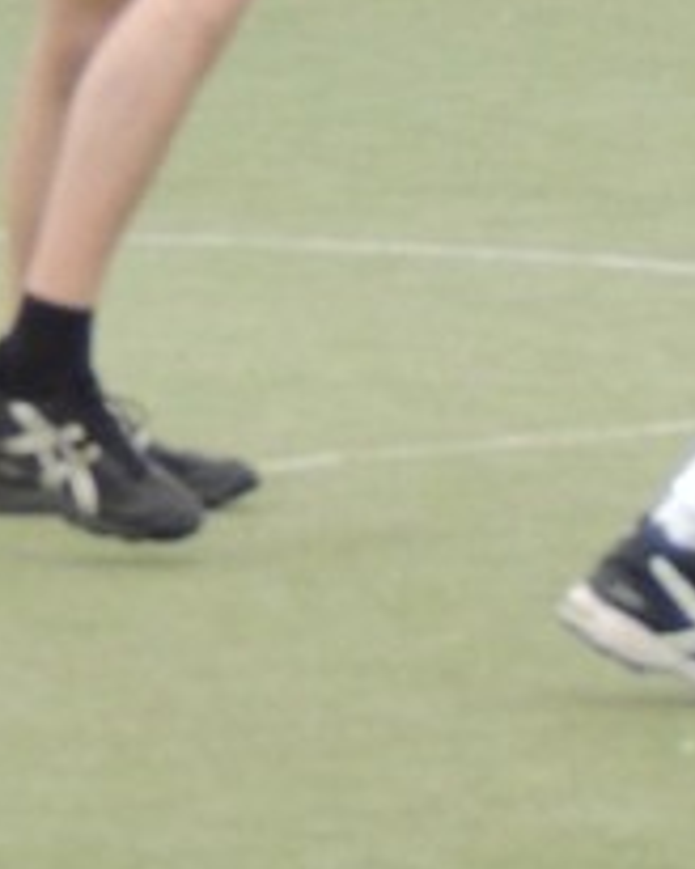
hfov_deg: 2.0
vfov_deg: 2.6
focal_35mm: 754
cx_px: 1593
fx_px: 19387
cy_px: -309
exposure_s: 1/250
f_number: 4.4
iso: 560
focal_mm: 27.6
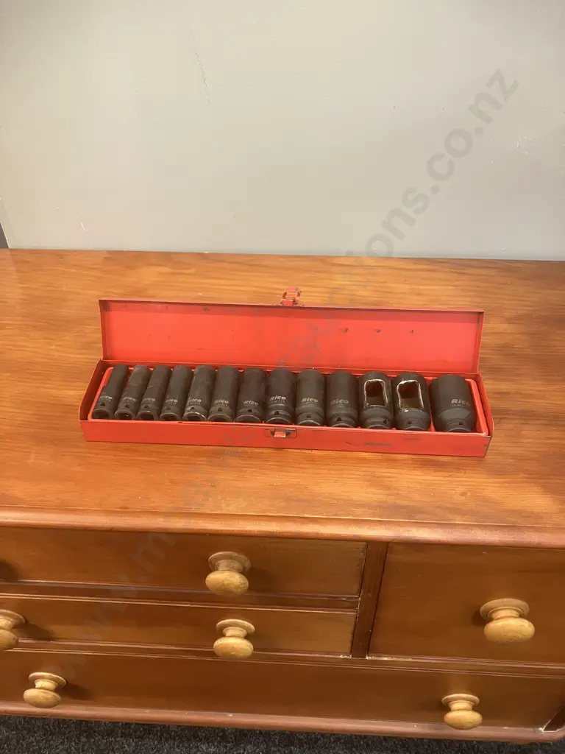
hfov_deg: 49.7
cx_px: 282
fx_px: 609
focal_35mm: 28
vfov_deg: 63.4
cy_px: 377
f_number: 1.8
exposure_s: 1/50
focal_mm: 3.99
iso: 320
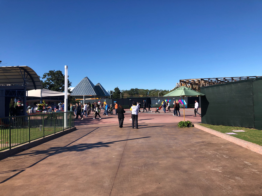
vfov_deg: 49.7
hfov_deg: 63.4
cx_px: 131
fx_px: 212
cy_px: 98
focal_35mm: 28
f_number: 1.8
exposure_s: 1/2000
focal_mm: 3.99
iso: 20
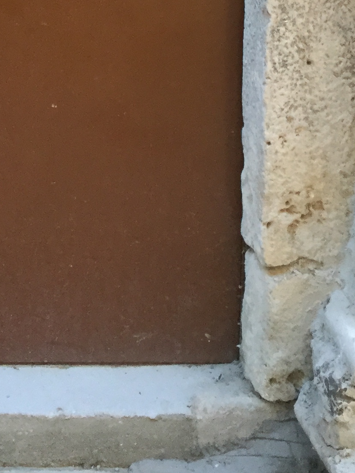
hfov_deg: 15.9
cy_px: -172
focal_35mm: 91
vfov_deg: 19.5
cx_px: 4
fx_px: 1244
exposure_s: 1/33
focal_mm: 3.3
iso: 50
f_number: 2.4
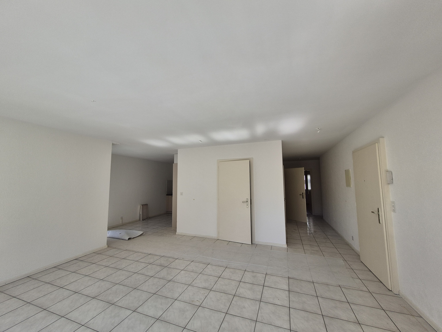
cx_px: 221
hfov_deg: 106.2
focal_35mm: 13
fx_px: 166
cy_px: 166
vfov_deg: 89.9
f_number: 2.2
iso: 50
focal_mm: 1.74
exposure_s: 1/578
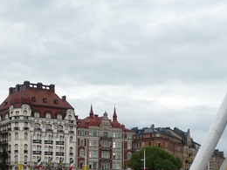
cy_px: 172
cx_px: -7
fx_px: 452
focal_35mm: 69
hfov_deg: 26.5
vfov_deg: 20.6
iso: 100
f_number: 3.3
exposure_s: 1/800
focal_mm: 4.7
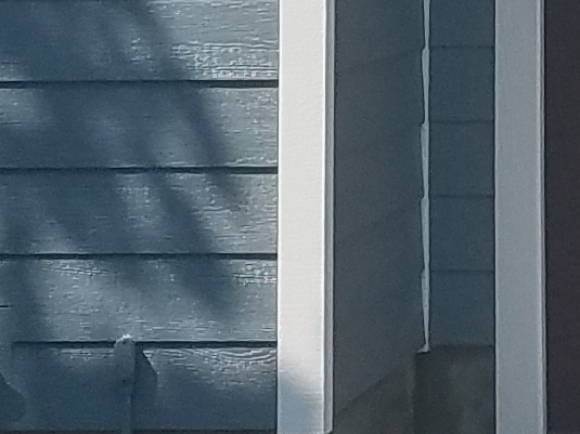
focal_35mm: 196
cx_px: 595
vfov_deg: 7.4
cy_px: -251
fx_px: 3283
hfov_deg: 10.0
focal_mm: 4.2
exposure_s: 1/2648
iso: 40
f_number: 1.7
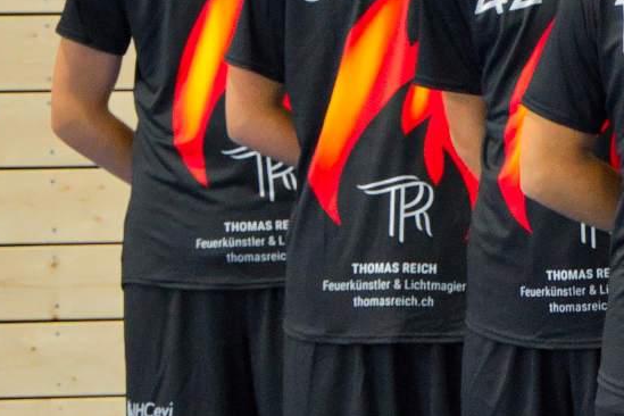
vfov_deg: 6.2
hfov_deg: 8.6
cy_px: 319
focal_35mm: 223
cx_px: 1351
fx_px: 3865
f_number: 8
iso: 6400
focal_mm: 51
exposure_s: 1/80
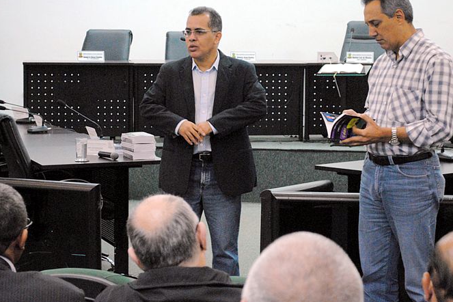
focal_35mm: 100
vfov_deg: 13.7
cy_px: 134
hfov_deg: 20.5
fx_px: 1253
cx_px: 228
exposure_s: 1/15
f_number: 5.6
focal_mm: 55
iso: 1600
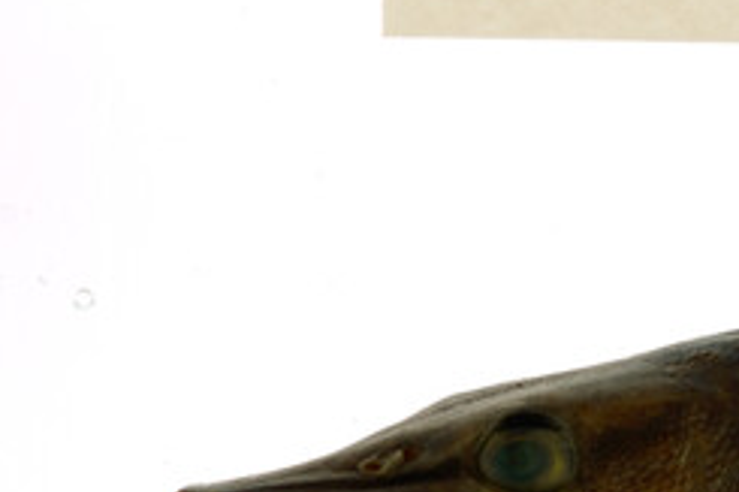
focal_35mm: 294
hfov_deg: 6.9
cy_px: 442
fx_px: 6031
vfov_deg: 4.7
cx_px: 1273
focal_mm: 60
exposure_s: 1/160
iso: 100
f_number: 10
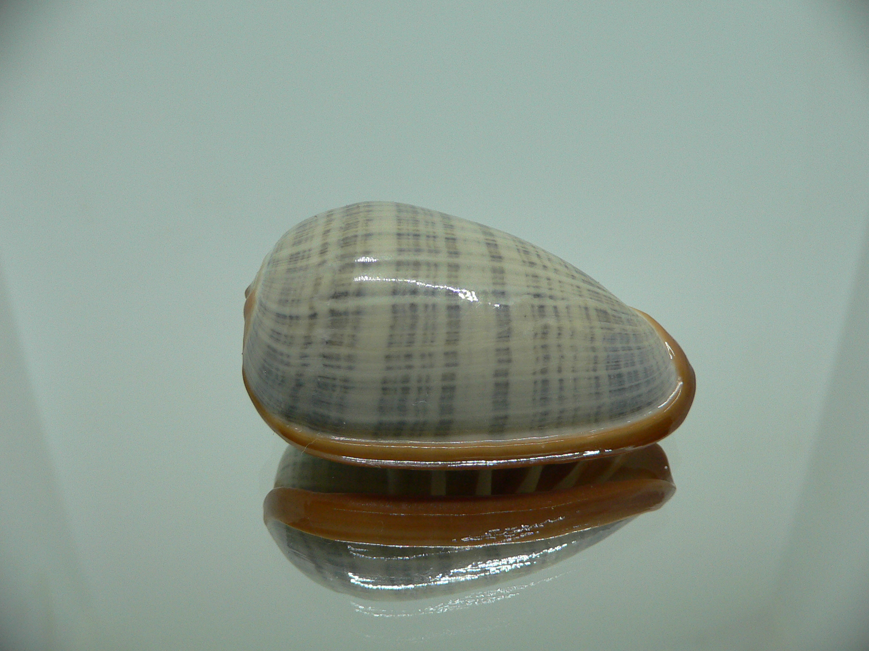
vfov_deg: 40.7
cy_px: 326
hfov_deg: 52.6
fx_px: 879
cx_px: 434
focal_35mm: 35
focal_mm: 4.6
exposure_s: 1/60
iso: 150
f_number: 2.8
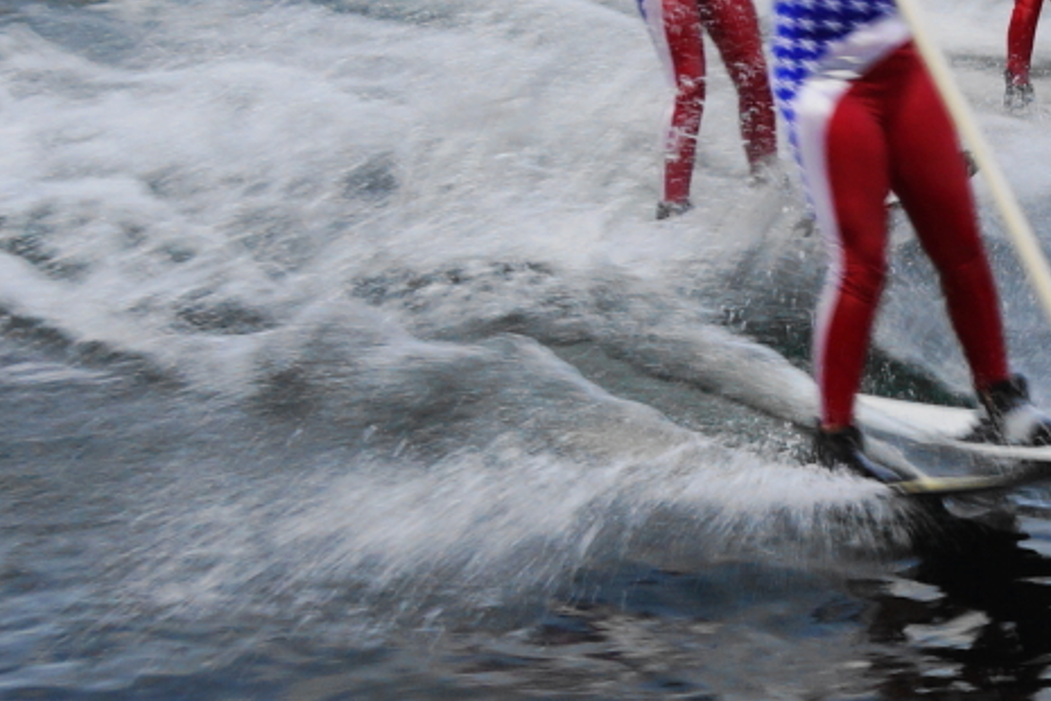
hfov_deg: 33.5
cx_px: 836
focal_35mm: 58
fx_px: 1693
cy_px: -23
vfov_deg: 22.4
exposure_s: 1/80
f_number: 6.3
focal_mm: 18
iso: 100
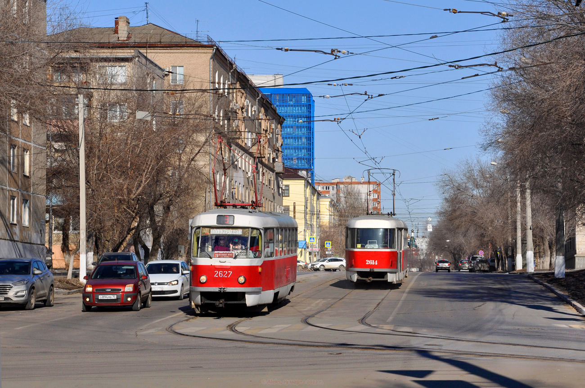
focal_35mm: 93
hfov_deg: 22.0
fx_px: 1508
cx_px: 292
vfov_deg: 14.6
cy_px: 194
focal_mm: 62
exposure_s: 1/800
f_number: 10
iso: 200
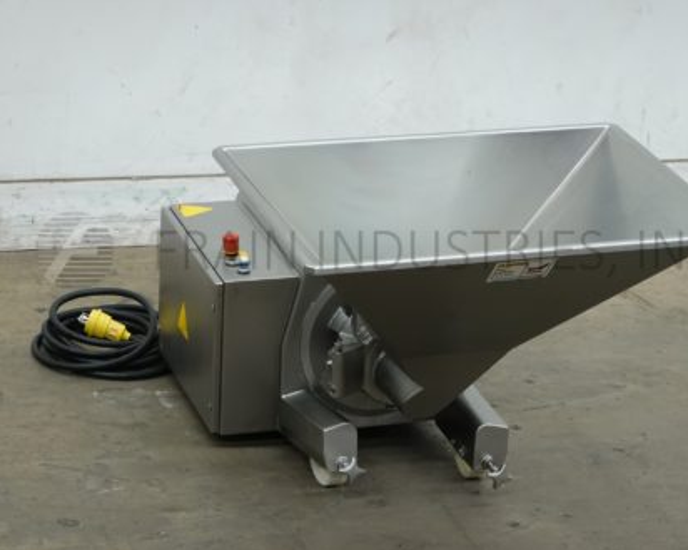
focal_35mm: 147
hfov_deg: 13.1
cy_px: 275
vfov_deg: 10.5
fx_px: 2991
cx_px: 389
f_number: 4.5
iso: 800
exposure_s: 1/125
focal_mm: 46.97
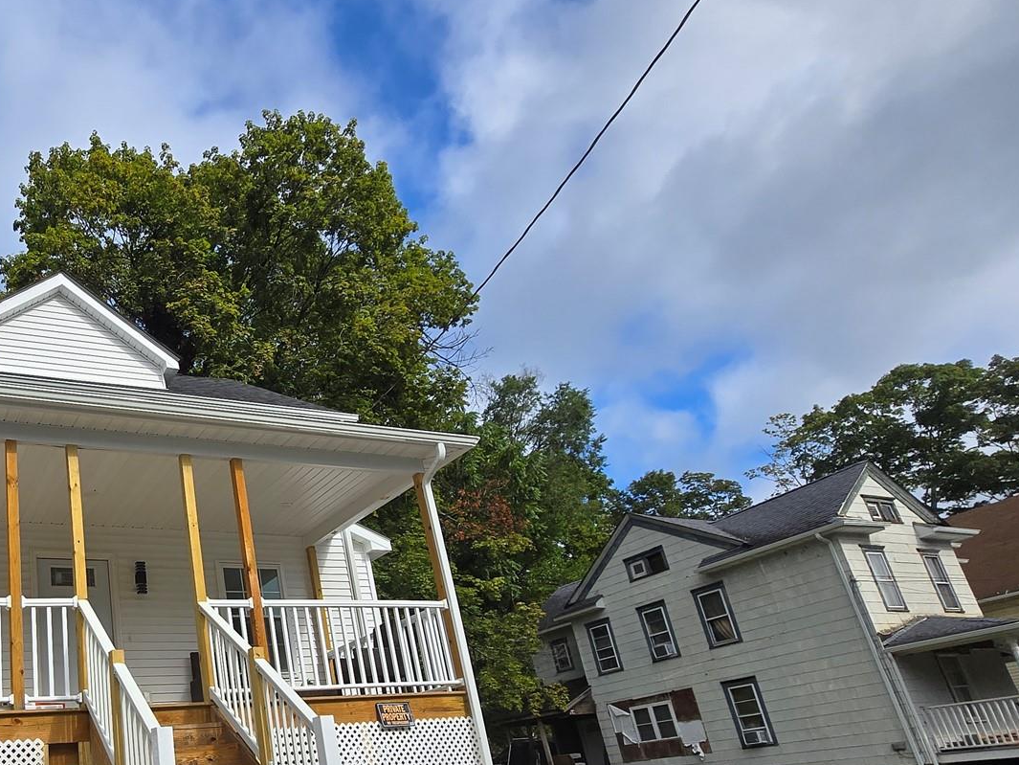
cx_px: 173
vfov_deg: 52.8
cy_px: 560
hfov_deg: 62.2
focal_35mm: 25
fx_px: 736
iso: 25
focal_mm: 1.7
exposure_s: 1/1024
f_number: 2.2
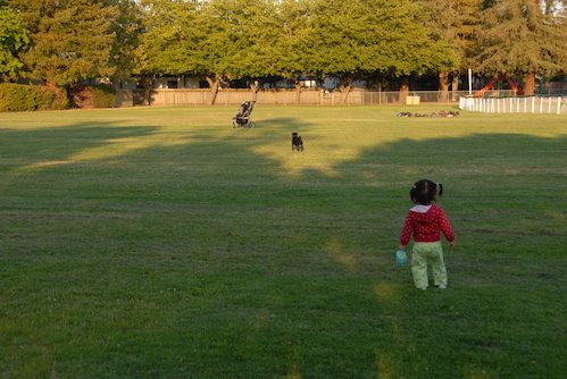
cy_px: 190
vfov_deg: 20.7
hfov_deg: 30.5
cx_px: 284
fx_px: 1041
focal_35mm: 66
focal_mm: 44
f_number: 5.6
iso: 100
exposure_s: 1/100
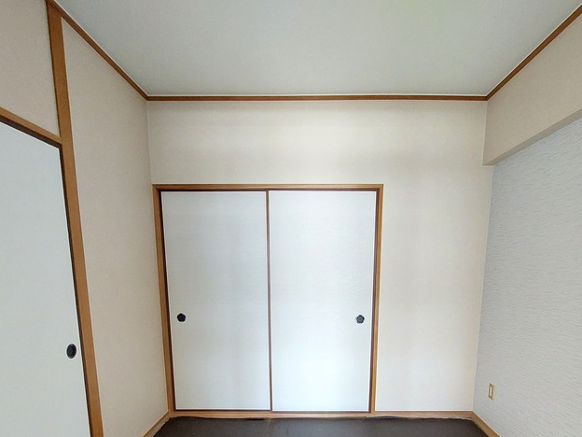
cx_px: 324
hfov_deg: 81.4
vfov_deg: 62.2
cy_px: 329
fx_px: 336
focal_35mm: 20
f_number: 2.2
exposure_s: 1/24
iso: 500
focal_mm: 1.74
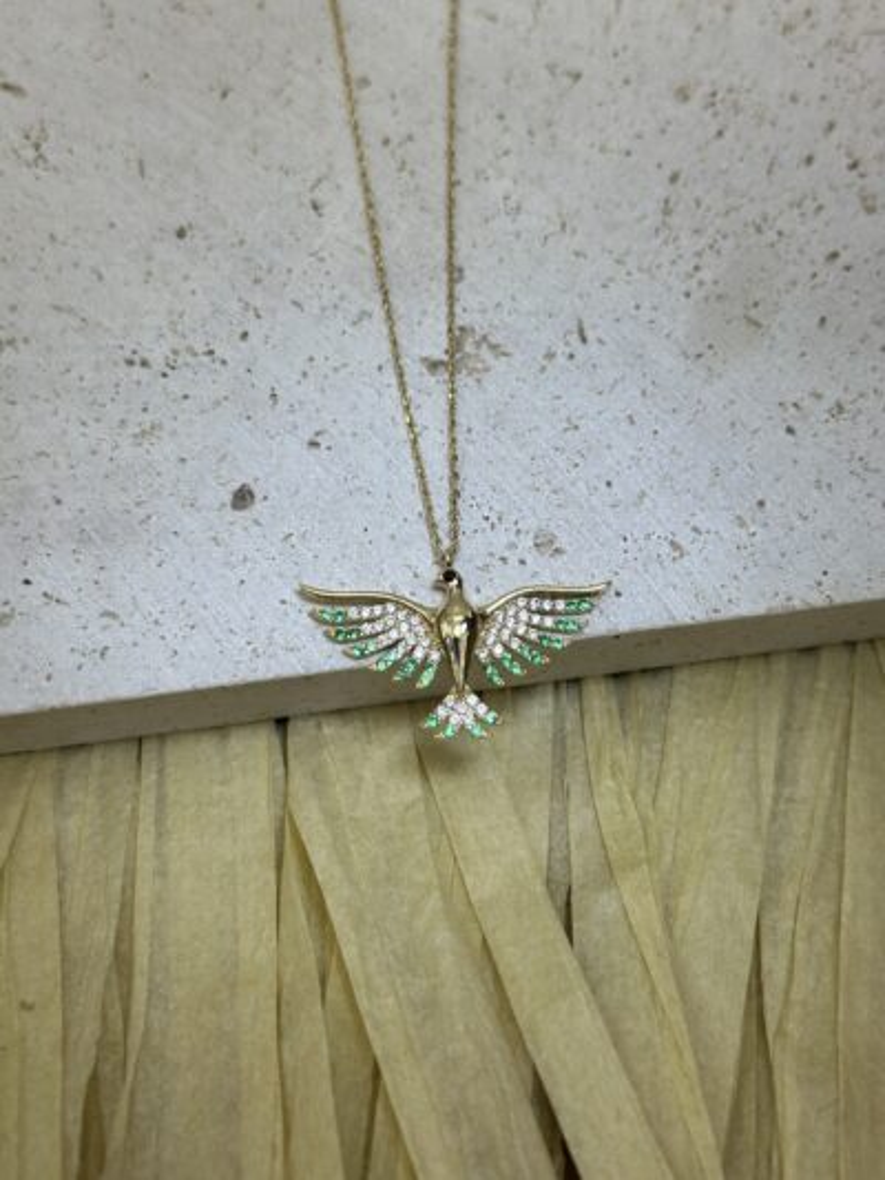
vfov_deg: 39.6
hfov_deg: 30.3
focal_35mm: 48
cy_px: 590
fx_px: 1636
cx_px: 442
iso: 80
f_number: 1.78
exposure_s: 1/452
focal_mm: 6.86
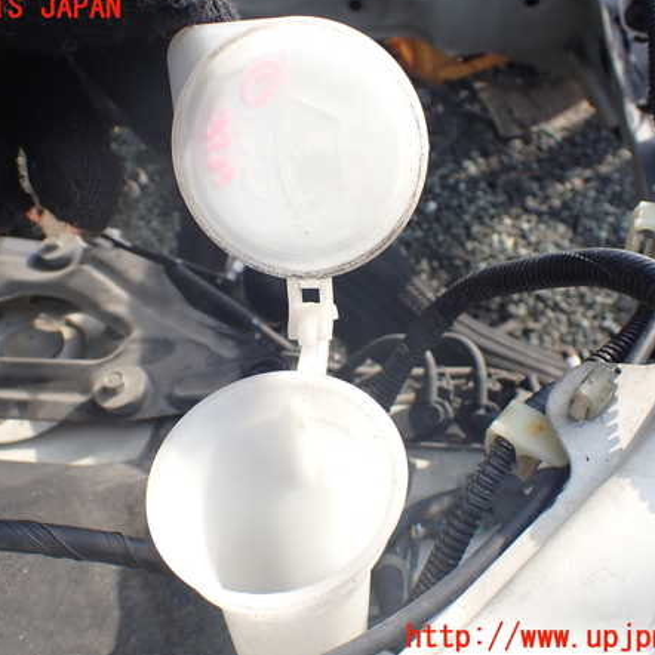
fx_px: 771
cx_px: 296
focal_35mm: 36
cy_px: 323
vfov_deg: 46.0
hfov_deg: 46.0
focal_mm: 5.4
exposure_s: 1/400
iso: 100
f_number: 3.2
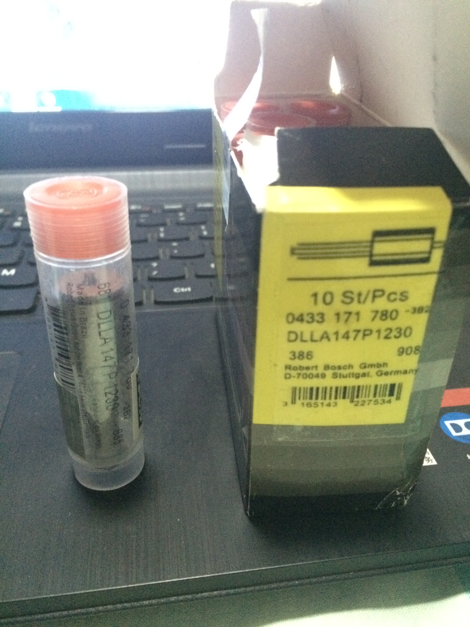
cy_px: 314
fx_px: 525
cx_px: 235
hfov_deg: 48.2
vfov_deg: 61.7
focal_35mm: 29
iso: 2000
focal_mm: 4.15
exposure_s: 1/17
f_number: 2.2
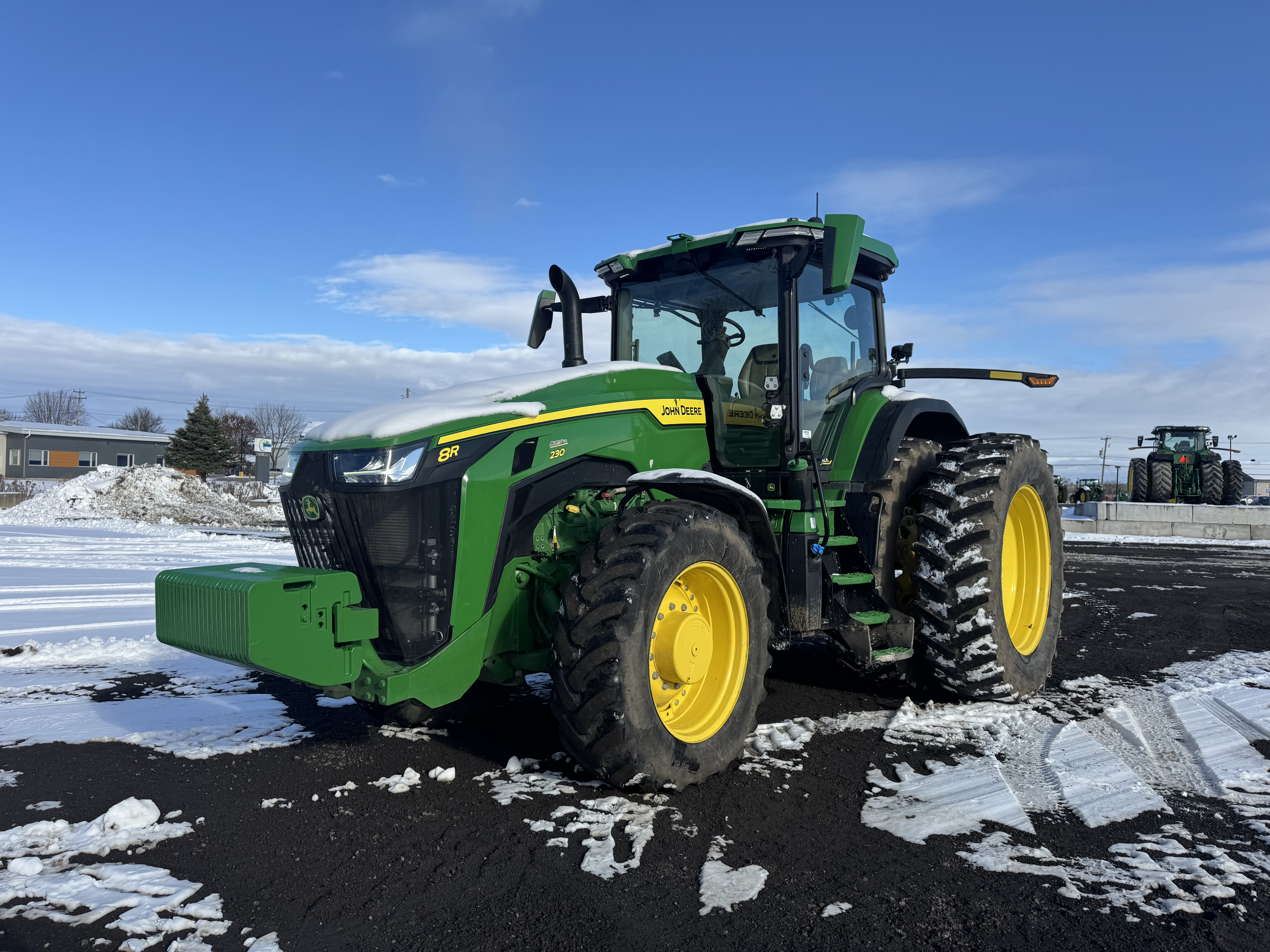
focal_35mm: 24
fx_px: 881
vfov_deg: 56.8
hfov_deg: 71.6
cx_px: 635
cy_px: 476
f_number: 1.78
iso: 80
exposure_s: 1/4950
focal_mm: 6.76
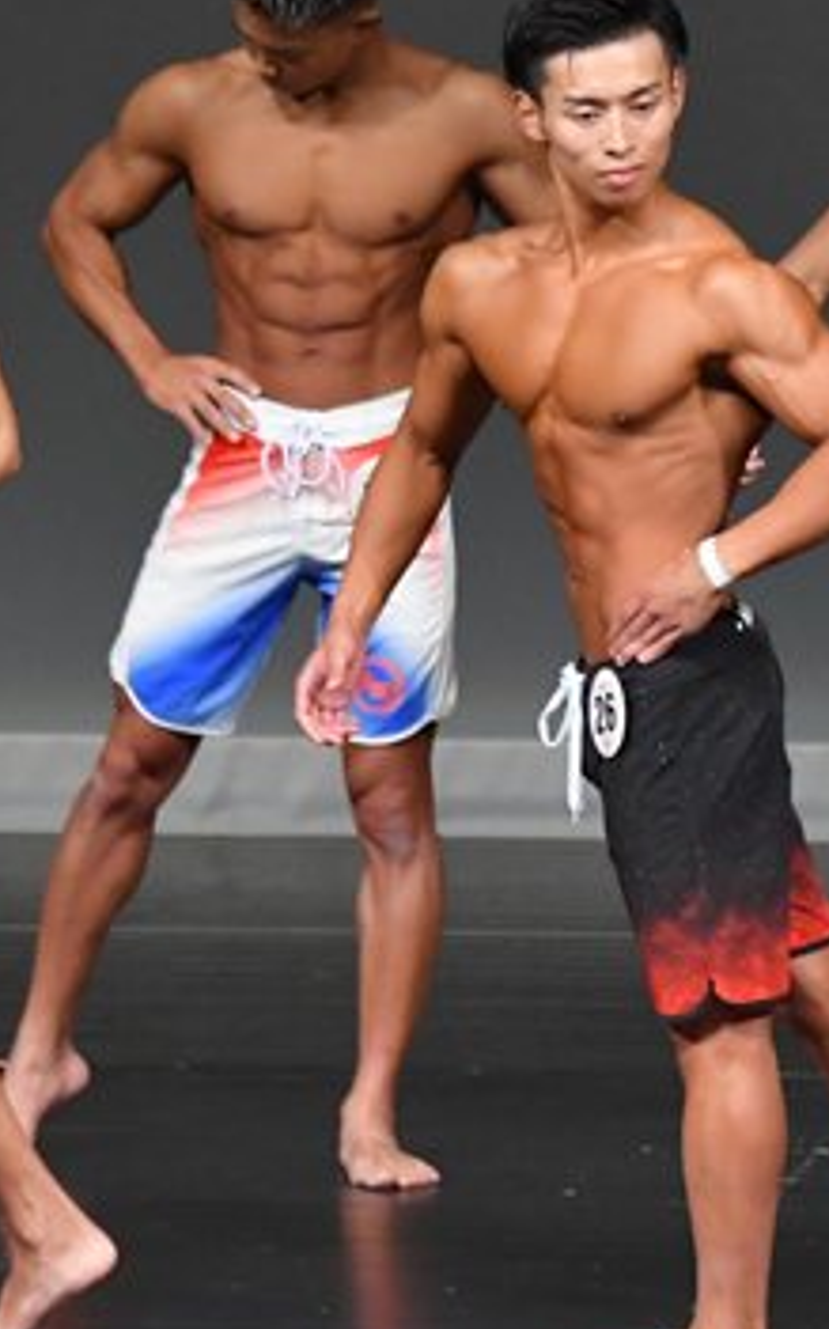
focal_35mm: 675
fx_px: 24430
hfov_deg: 1.9
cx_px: 668
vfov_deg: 3.1
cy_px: 659
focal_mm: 200
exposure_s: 1/400
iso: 4000
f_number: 5.6
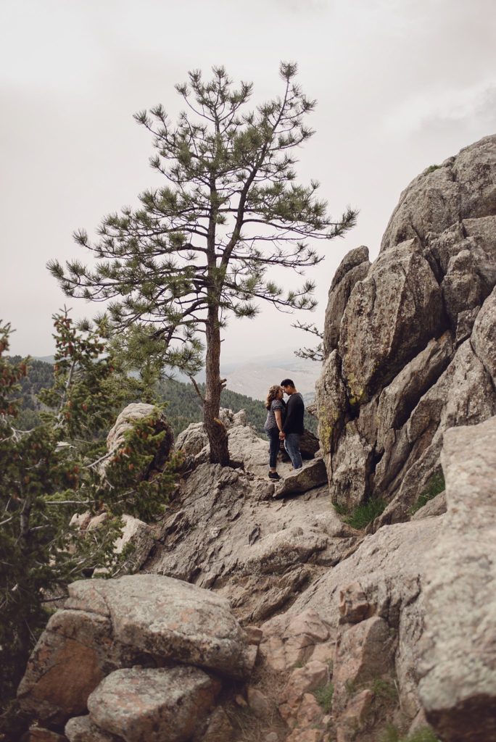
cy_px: 371
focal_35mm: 35
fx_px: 722
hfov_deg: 37.9
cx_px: 248
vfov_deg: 54.4
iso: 200
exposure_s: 1/2000
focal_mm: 35
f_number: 2.5
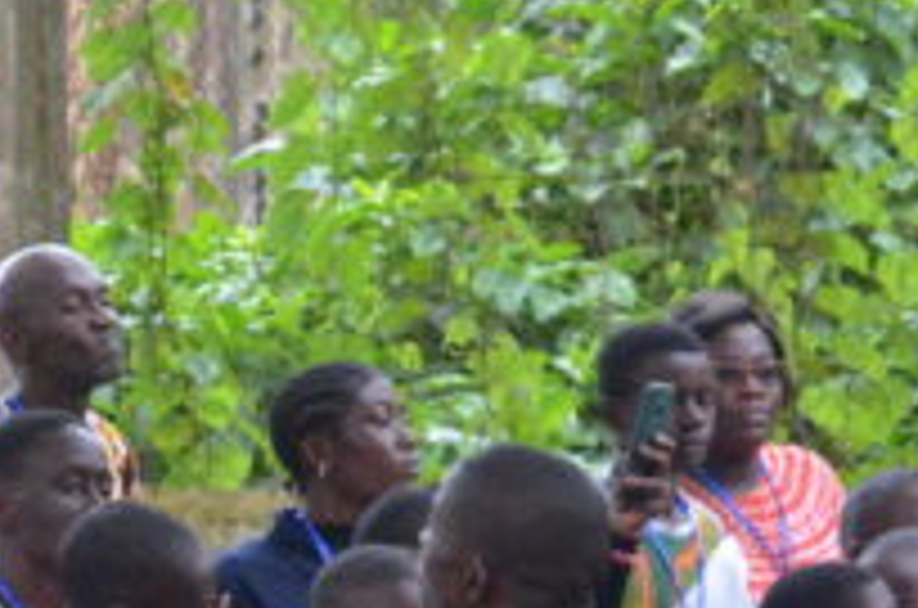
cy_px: 579
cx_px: -50
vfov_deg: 5.5
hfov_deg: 8.2
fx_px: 6335
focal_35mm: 249
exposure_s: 1/350
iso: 2500
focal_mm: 44
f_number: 9.5
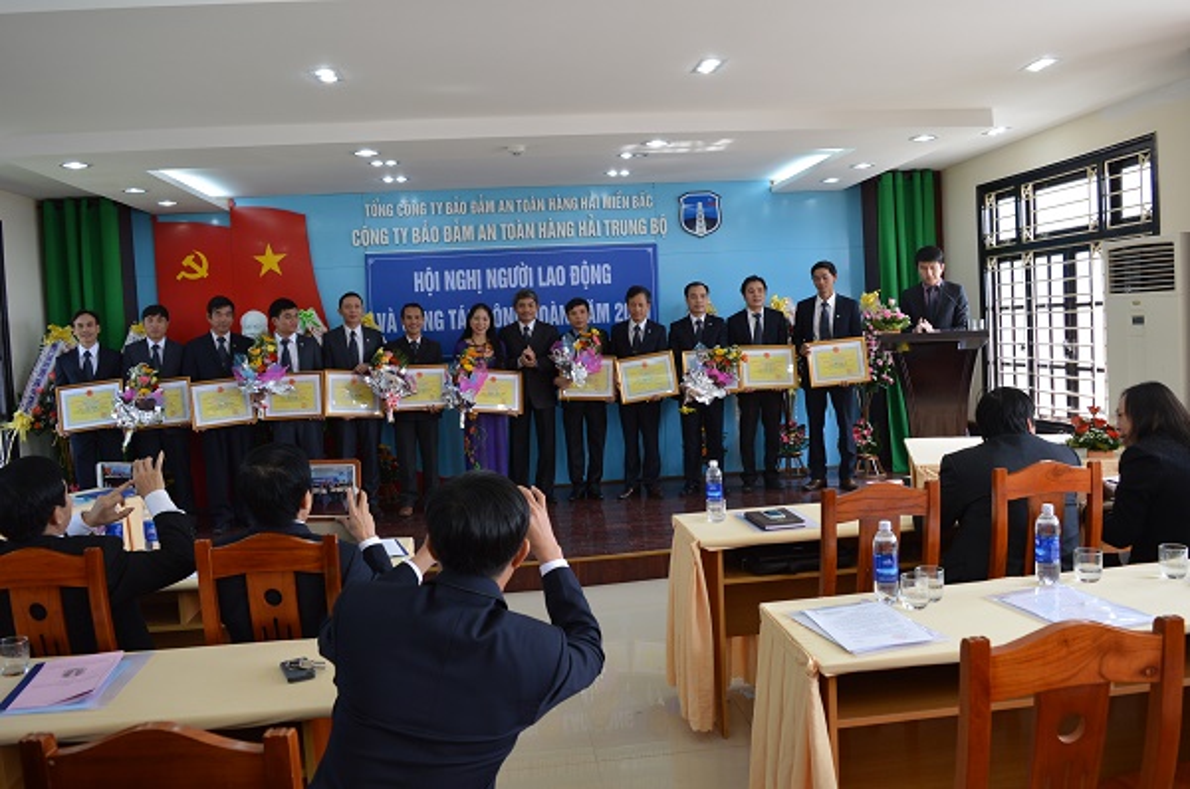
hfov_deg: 67.5
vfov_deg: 47.8
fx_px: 891
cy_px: 394
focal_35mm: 27
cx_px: 595
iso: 400
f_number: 5
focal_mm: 18
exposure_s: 1/100
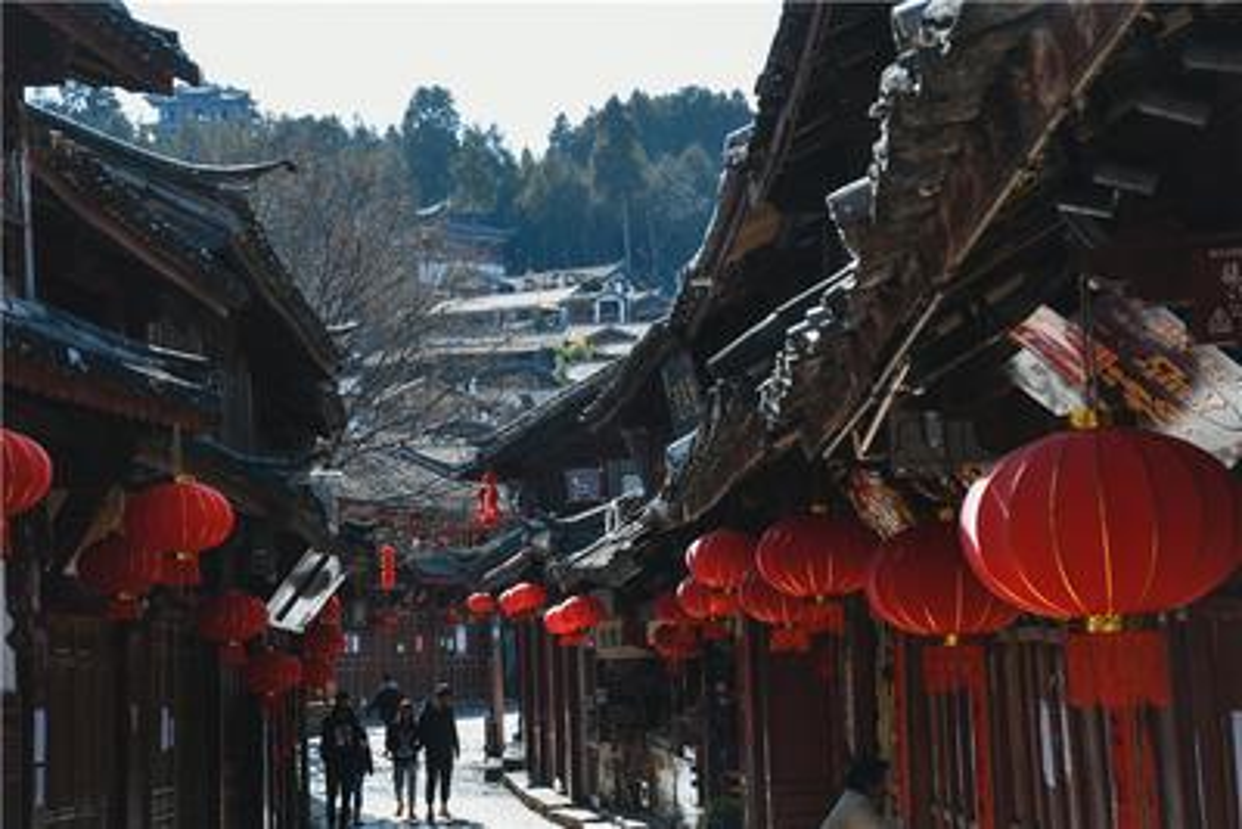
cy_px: 414
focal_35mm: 78
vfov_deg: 17.5
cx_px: 621
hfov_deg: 26.0
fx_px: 2692
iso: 140
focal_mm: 52
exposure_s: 1/100
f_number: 10
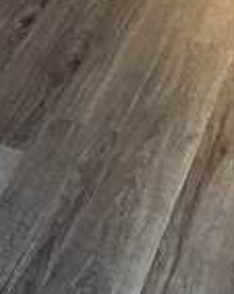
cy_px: -443
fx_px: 1103
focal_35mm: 127
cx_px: 48
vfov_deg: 11.9
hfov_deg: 12.1
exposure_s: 1/60
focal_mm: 6.76
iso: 640
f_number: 1.78
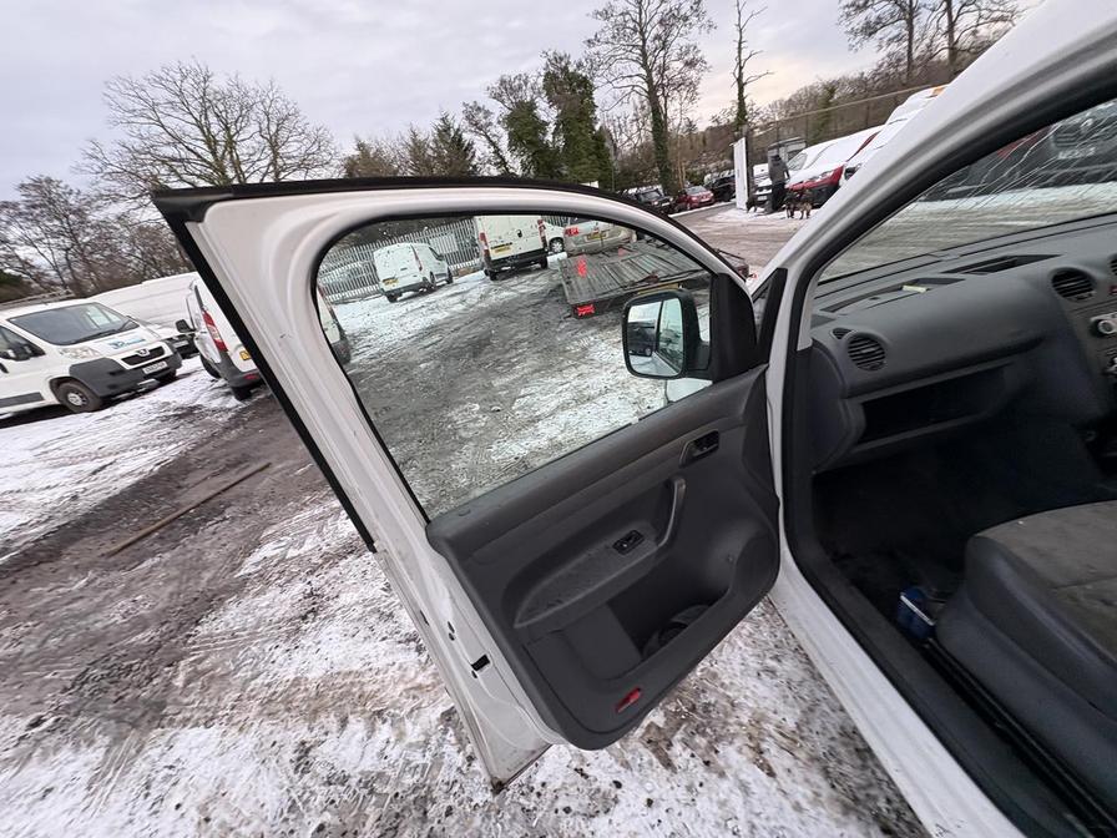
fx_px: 452
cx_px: 558
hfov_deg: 102.1
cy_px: 419
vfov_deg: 85.7
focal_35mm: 14
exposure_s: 1/99
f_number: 2.2
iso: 80
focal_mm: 2.22
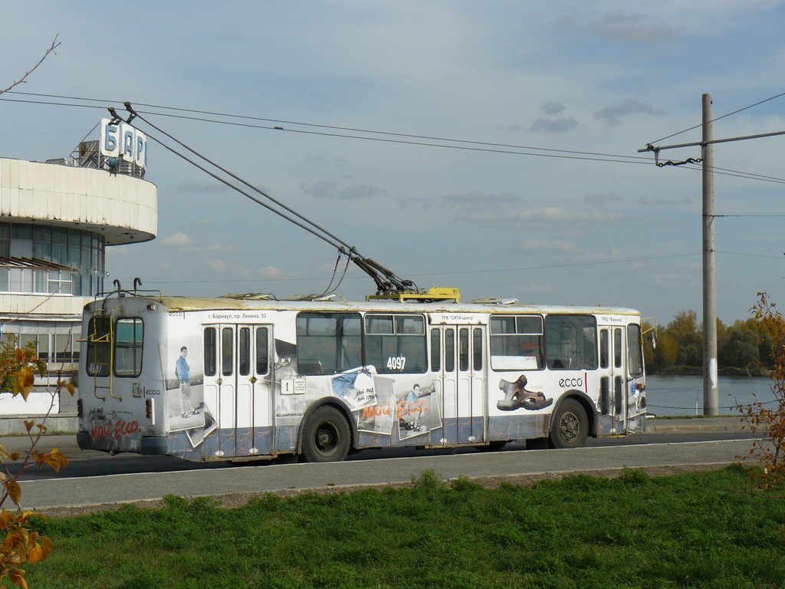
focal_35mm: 79
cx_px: 392
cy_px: 294
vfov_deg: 18.7
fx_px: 1792
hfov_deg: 24.7
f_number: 7.1
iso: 100
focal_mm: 13.1
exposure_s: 1/400
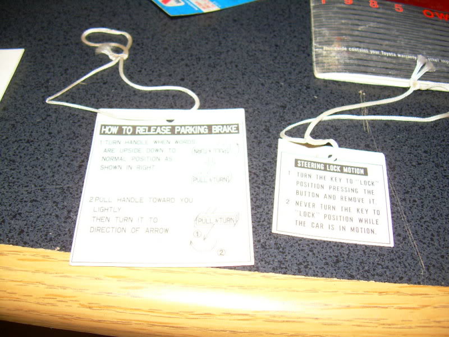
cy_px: 168
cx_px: 224
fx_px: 493
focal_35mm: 38
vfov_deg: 37.7
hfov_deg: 49.0
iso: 50
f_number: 2.8
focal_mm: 6.3
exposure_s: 1/60
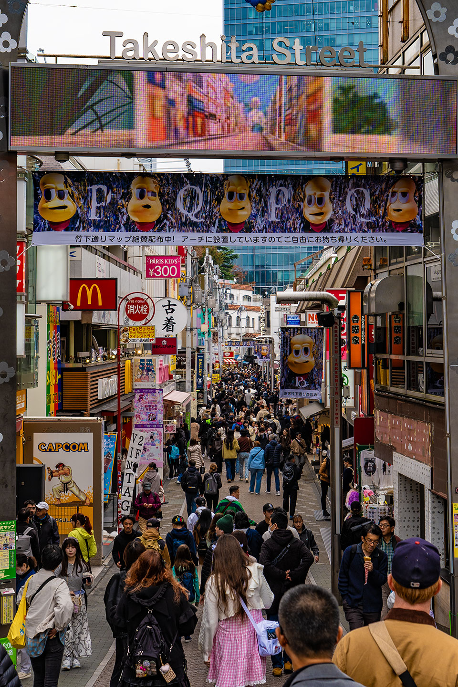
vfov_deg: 41.1
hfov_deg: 28.1
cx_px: 229
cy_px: 344
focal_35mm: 48
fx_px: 916
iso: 100
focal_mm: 32
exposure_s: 1/200
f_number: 5.6
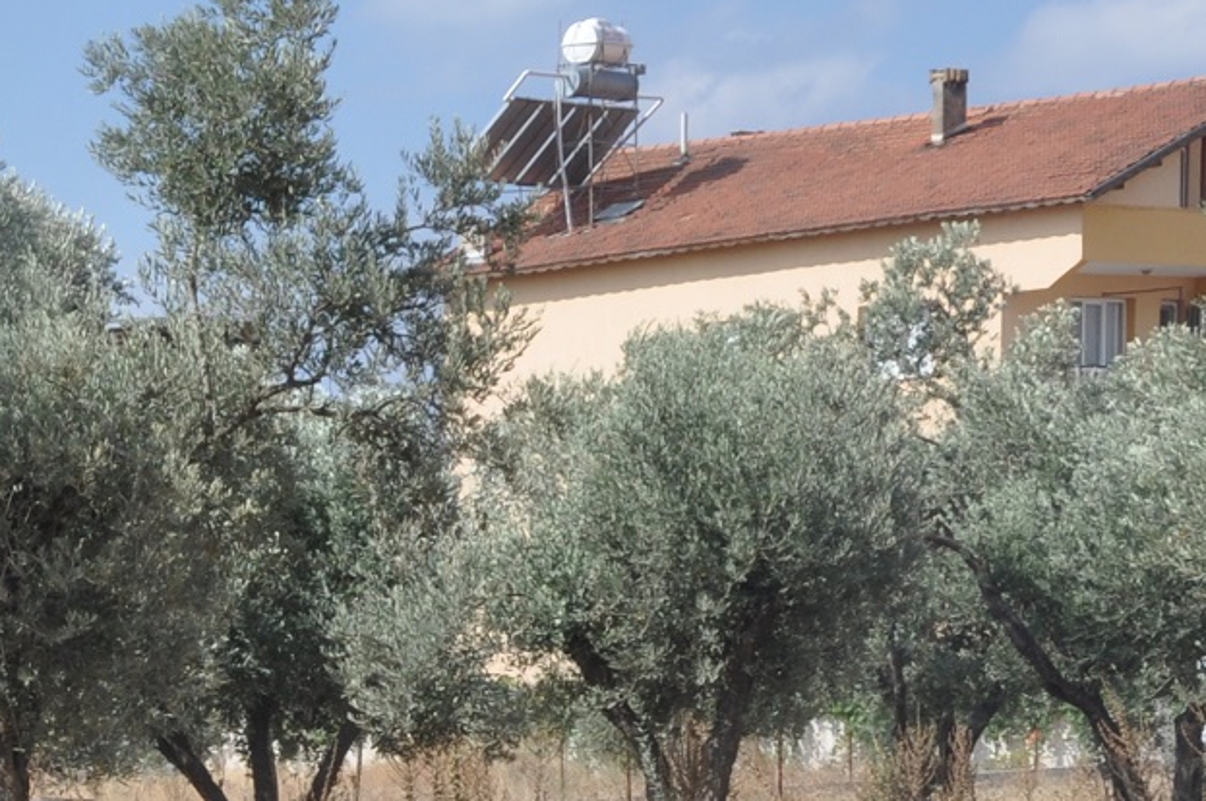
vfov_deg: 8.2
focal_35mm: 163
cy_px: 1246
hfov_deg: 12.0
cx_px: -621
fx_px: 5455
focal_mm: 30
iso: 200
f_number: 13
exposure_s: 1/160
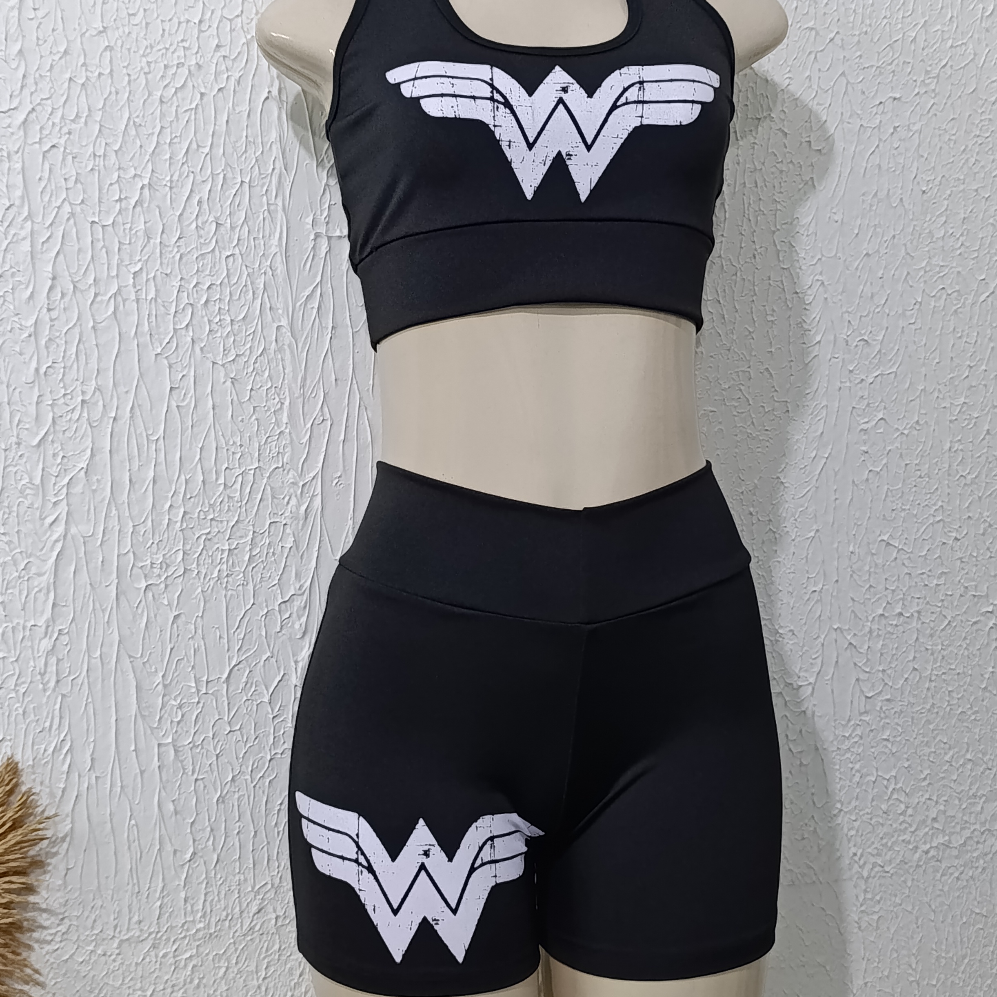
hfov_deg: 48.4
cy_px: 512
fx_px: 1108
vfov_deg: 48.4
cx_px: 475
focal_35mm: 34
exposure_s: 1/60
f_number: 1.6
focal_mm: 6.14
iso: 1250
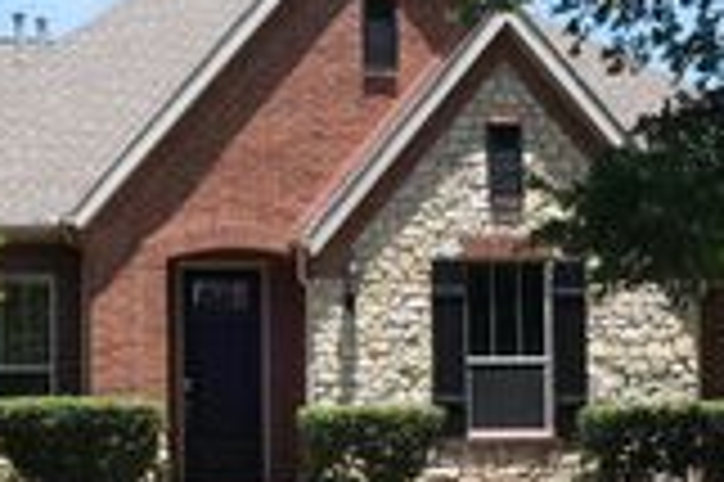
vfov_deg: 16.2
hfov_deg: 24.1
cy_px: 345
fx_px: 1688
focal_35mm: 84
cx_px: 229
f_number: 13
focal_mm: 18
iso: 160
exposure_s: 1/60
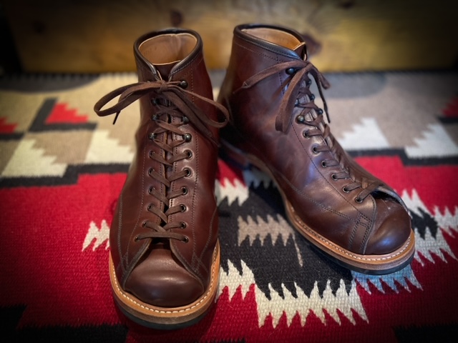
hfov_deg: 67.3
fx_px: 344
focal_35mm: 26
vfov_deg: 53.1
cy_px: 172
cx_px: 229
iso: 640
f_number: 1.6
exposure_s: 1/35
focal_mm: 5.1
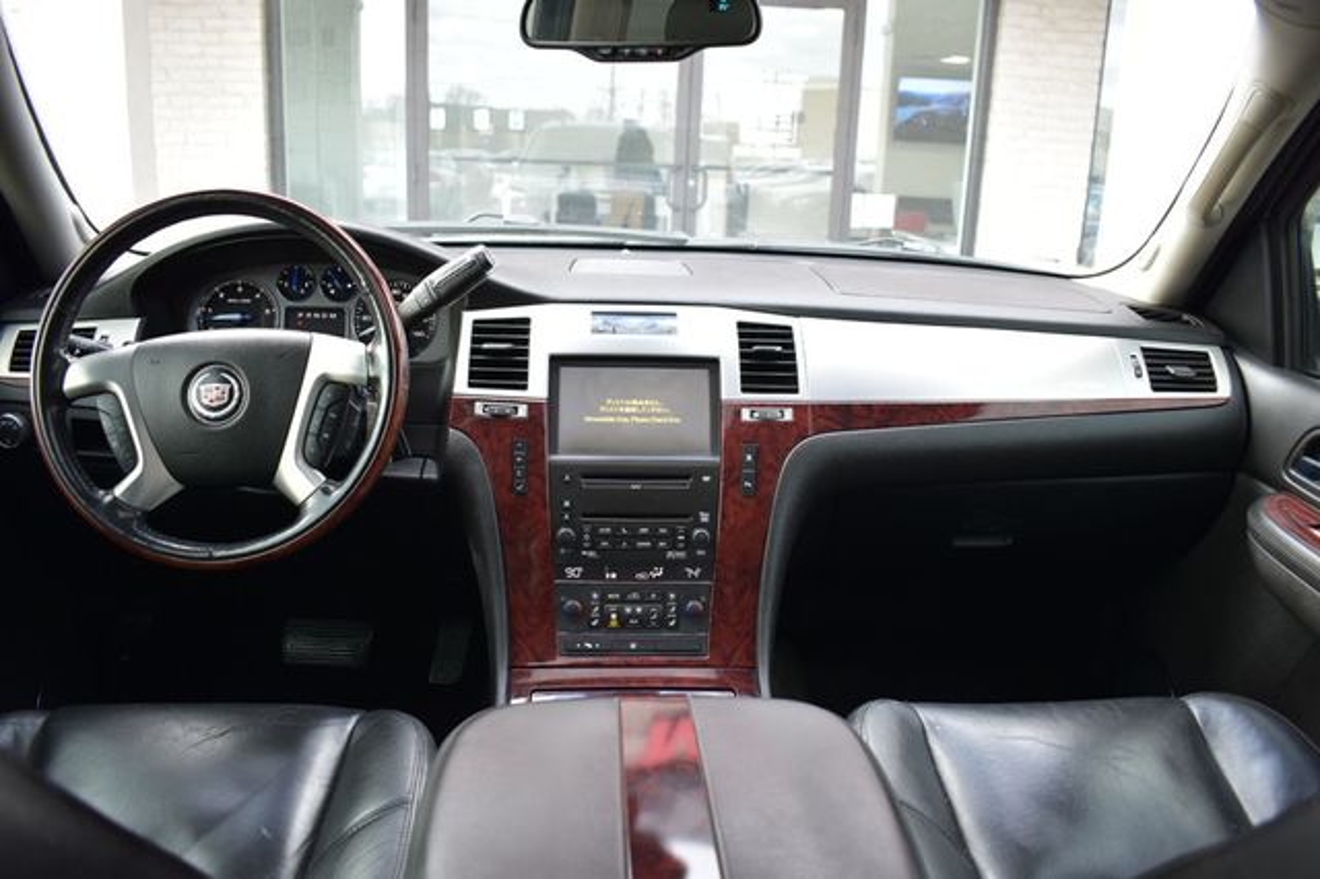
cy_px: 440
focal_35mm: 27
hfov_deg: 67.4
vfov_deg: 47.9
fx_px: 989
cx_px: 660
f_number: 3.5
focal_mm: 18
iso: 320
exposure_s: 1/60
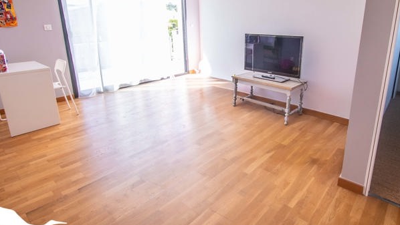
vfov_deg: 53.0
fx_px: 223
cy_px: 82
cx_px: 235
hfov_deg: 83.0
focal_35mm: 21
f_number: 5.6
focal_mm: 10
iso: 400
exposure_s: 1/125
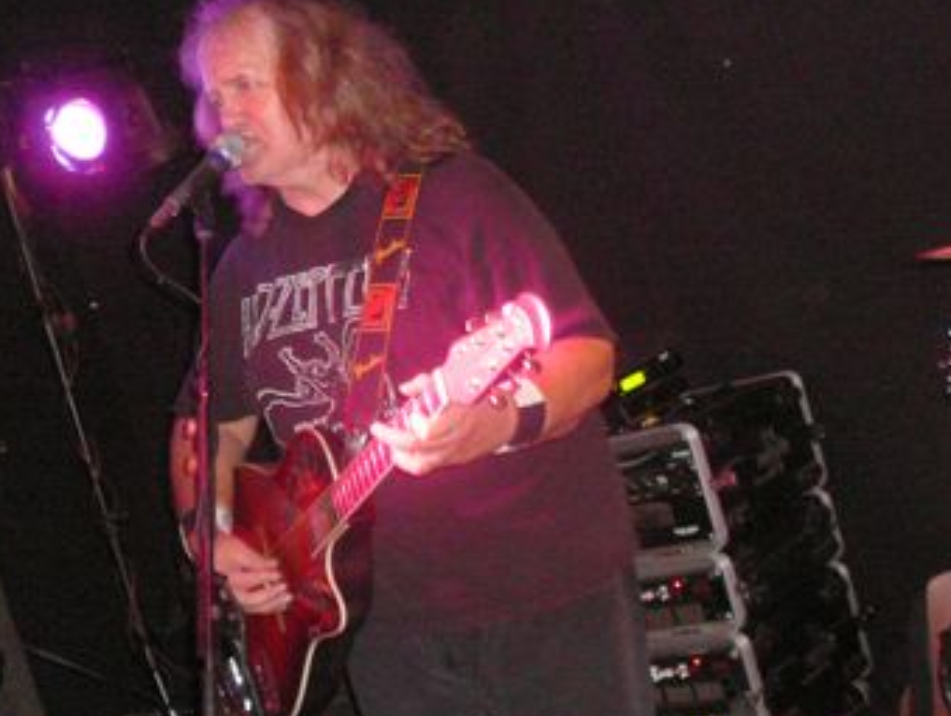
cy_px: 486
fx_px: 1815
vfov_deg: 22.2
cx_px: 421
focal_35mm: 66
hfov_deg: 29.3
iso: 400
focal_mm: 5.2
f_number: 2.8
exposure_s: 1/8
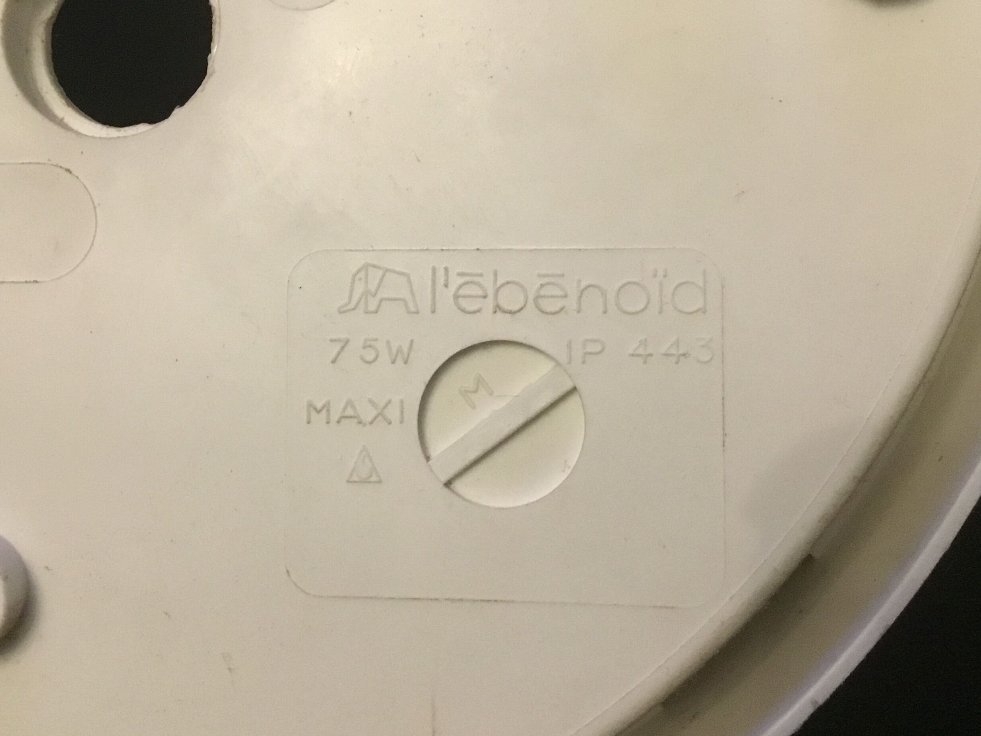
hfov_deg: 45.7
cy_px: 277
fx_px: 1162
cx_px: 442
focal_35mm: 41
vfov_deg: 35.0
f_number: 2.4
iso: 200
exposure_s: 1/17
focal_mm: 3.3
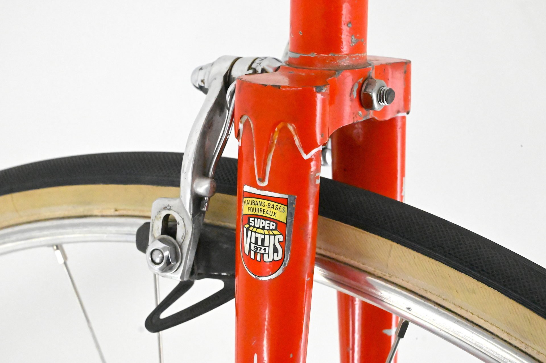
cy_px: 182
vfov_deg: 19.4
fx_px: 1061
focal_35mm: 70
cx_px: 273
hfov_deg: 28.9
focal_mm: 70
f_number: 20
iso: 40000
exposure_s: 1/640
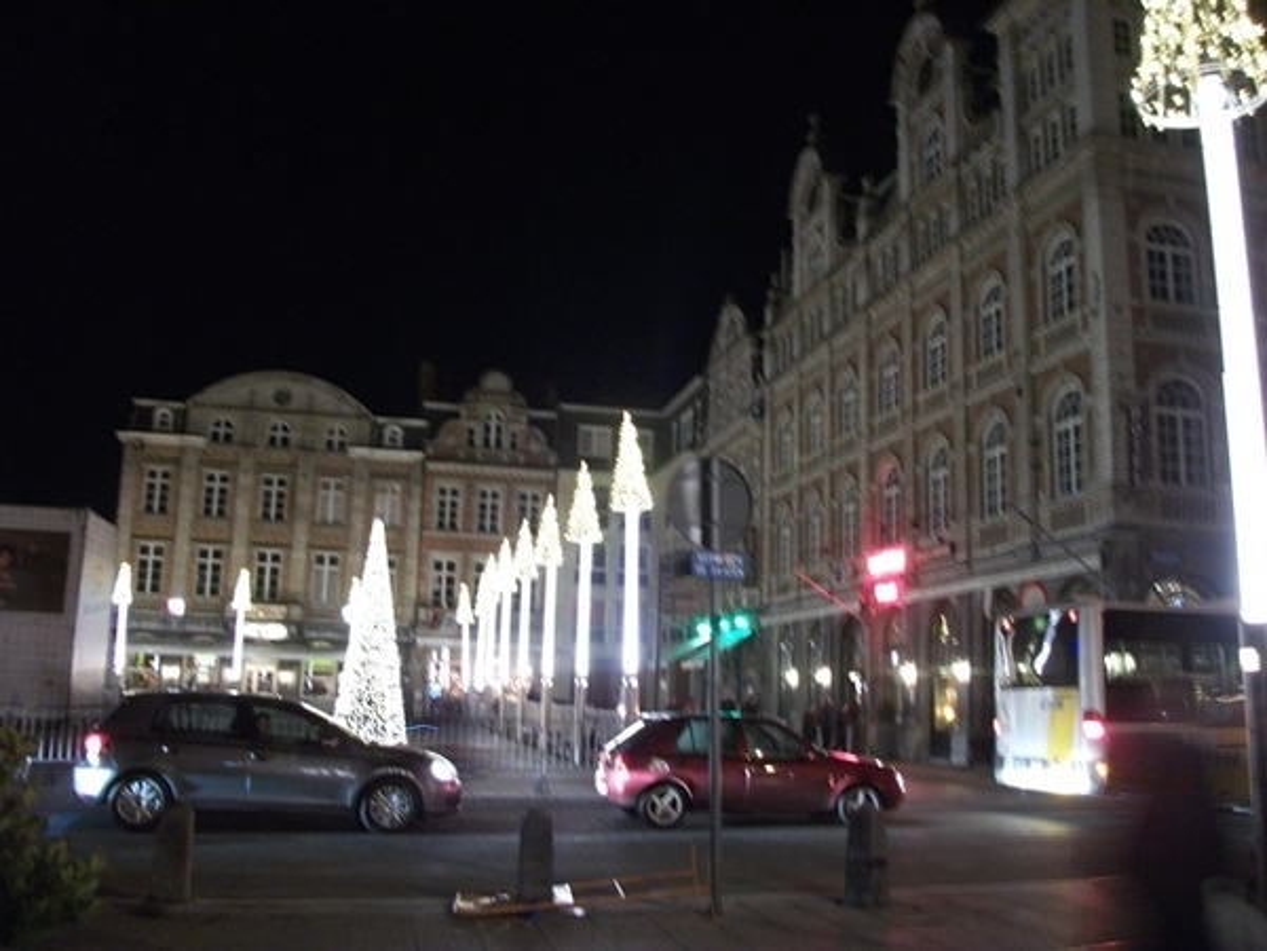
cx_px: 634
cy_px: 476
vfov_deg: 44.2
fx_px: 1171
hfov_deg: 56.8
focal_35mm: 32
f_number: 2.9
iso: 160
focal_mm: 5.7
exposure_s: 1/2
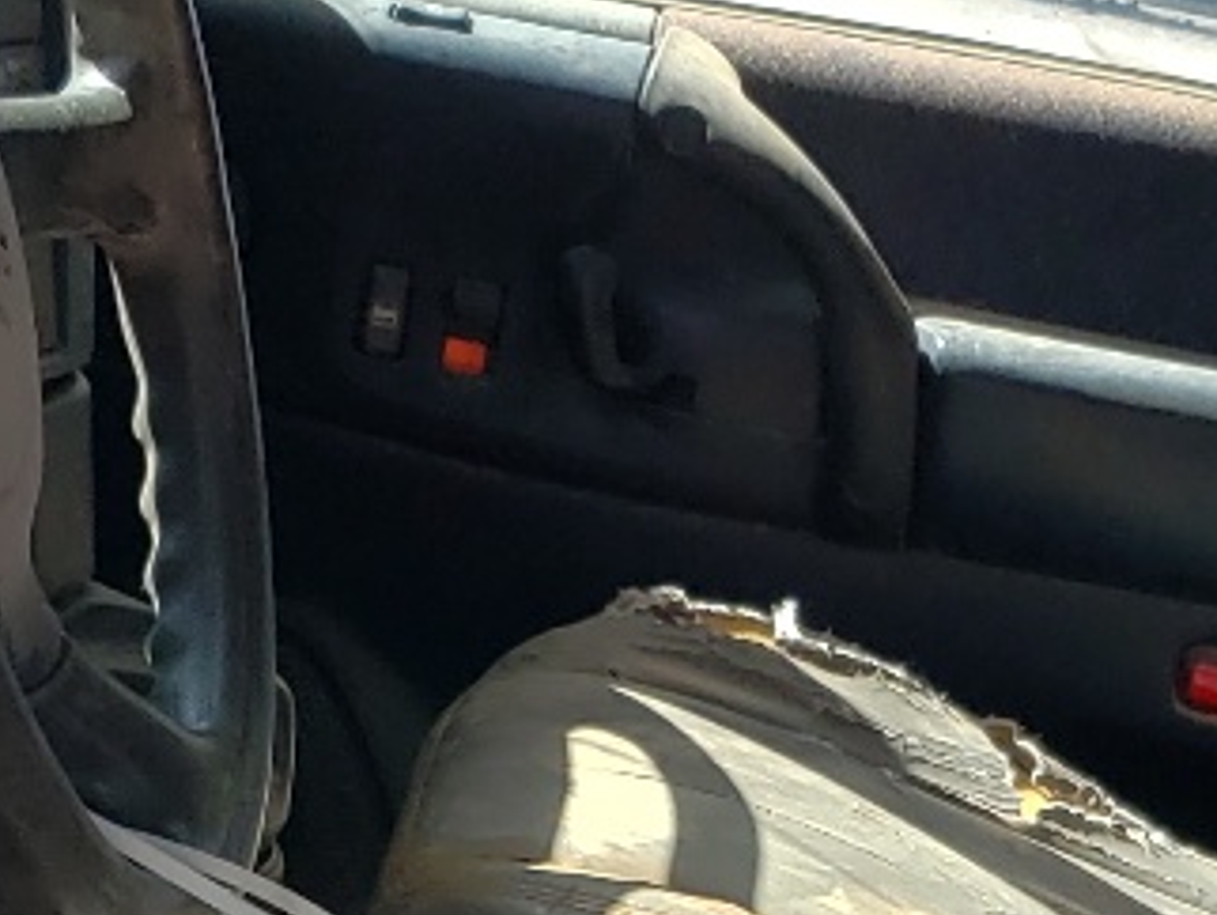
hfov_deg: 15.3
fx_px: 4539
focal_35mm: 129
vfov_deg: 11.1
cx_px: 707
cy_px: 1331
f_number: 1.5
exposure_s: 1/909
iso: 50
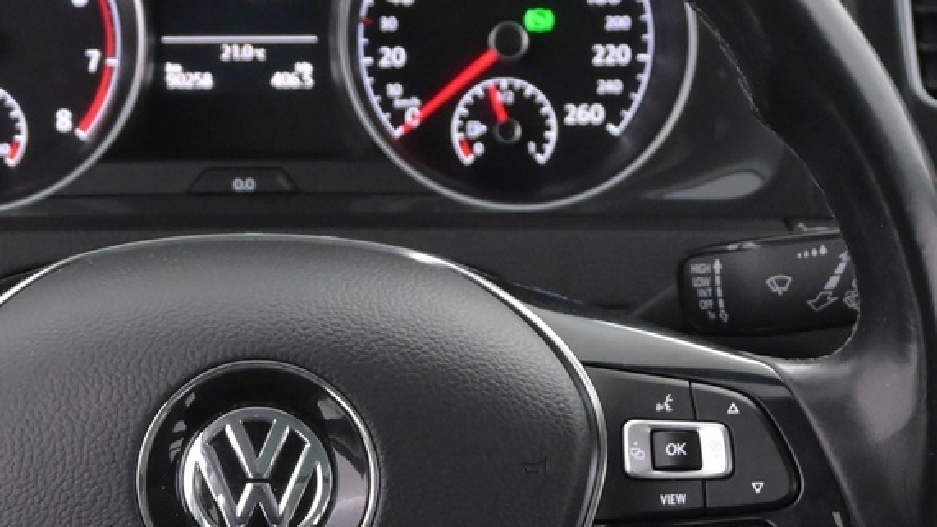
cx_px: 251
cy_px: 455
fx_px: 2770
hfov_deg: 19.1
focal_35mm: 111
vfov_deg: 10.8
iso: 2800
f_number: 4.2
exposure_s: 1/40
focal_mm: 25
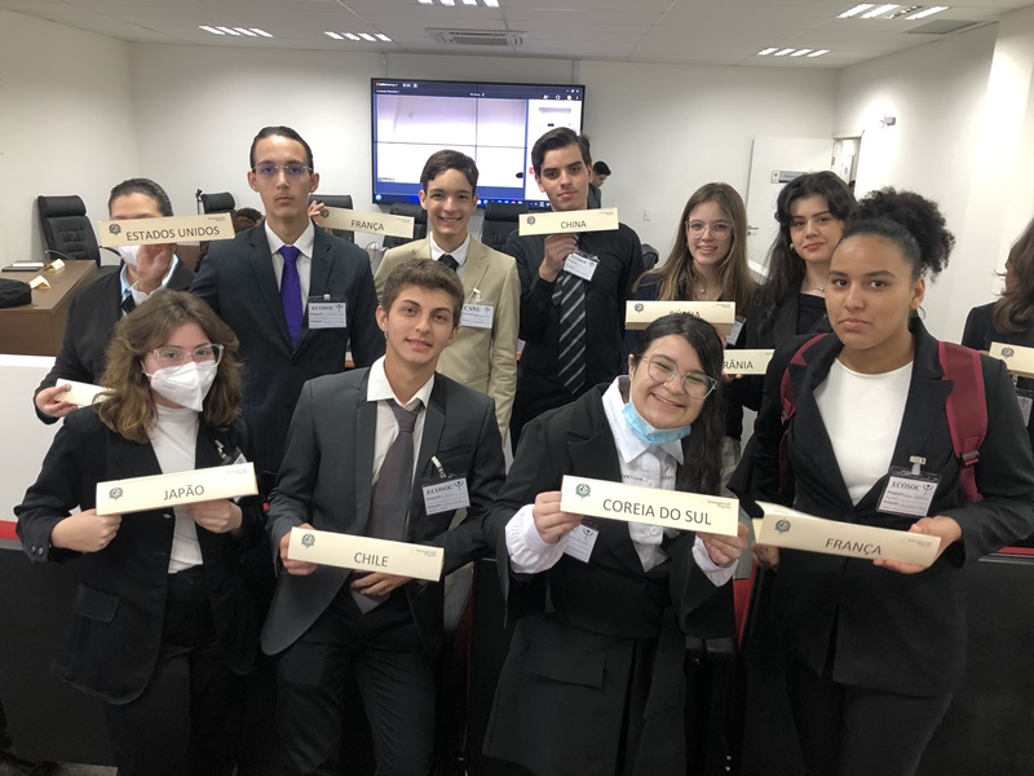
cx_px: 517
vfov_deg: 49.7
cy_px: 388
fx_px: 836
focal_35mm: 28
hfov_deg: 63.4
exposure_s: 1/60
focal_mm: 4
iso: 125
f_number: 1.8
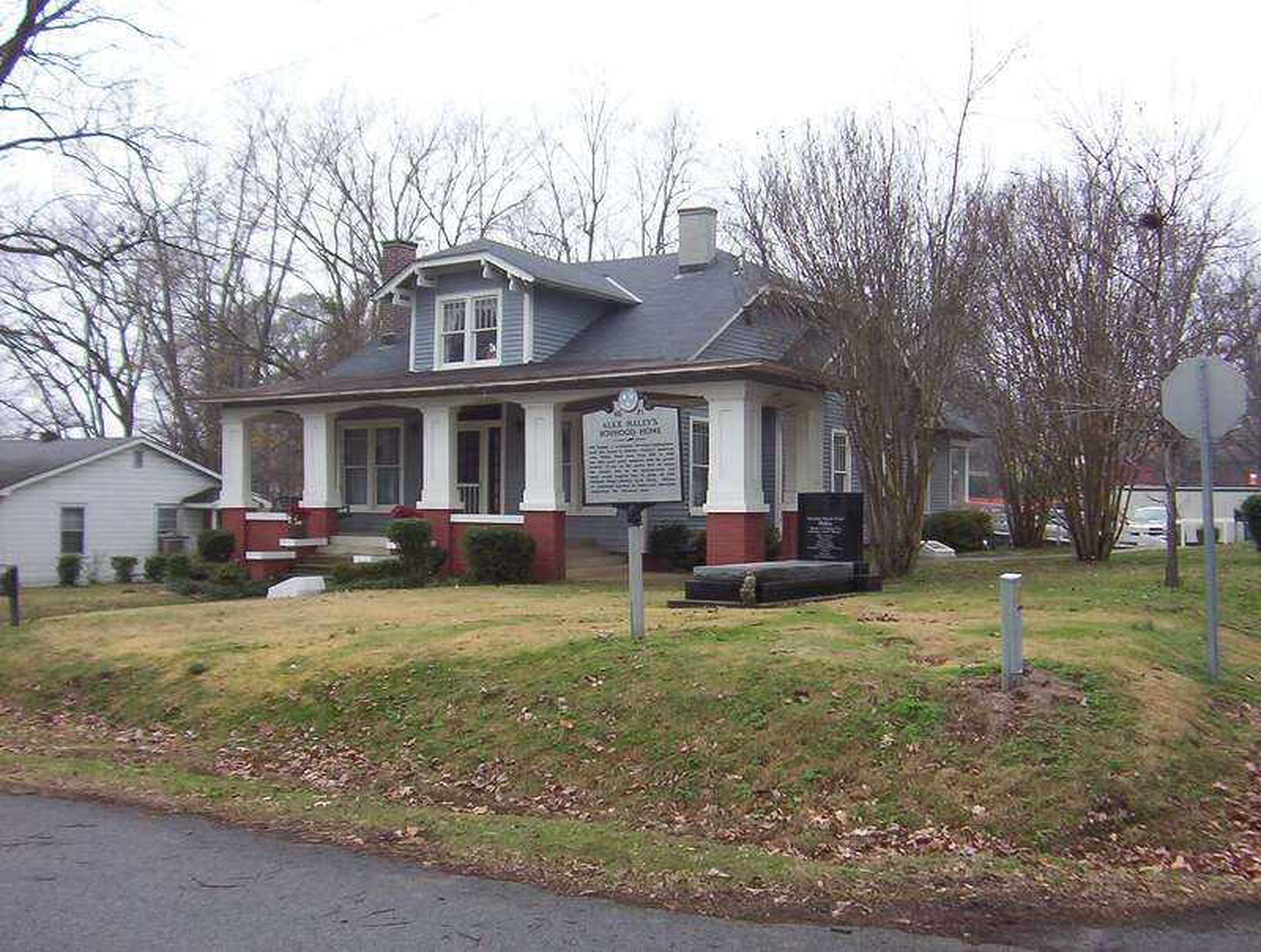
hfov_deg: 51.2
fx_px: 1315
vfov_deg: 39.8
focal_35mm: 36
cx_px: 630
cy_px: 476
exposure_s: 1/406
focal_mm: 5.54
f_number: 2.76
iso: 100
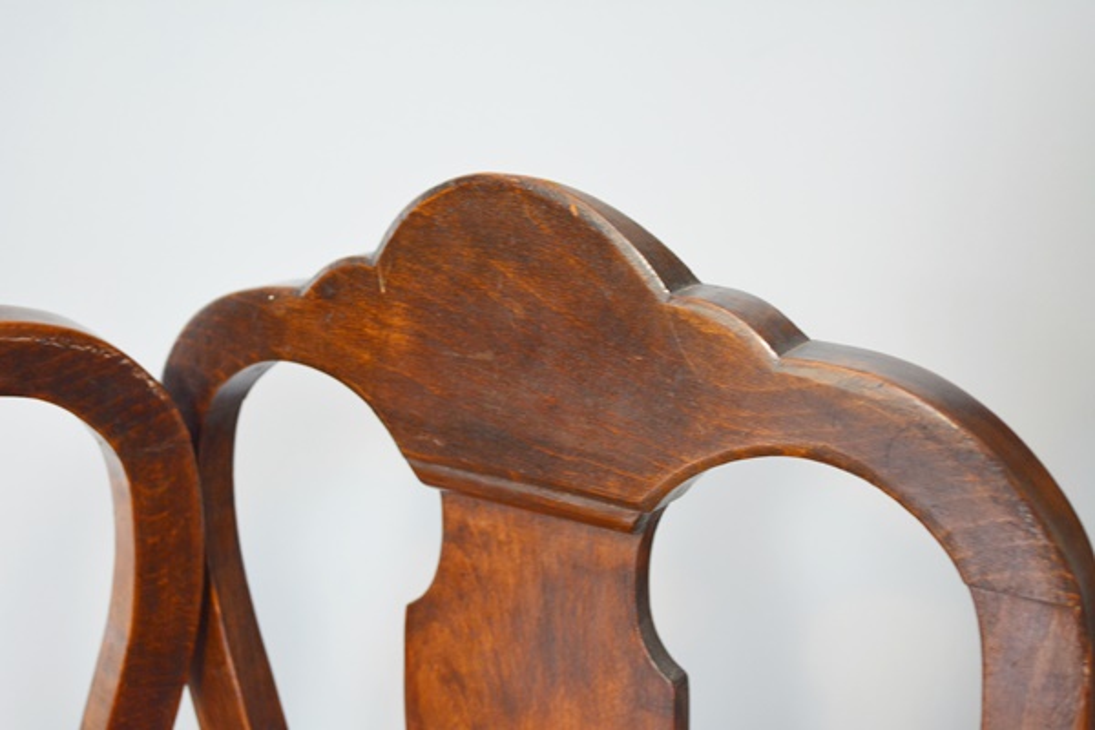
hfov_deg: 43.6
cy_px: 365
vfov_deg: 29.9
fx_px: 1369
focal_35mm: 45
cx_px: 548
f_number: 4.5
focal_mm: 30
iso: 1250
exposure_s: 1/30
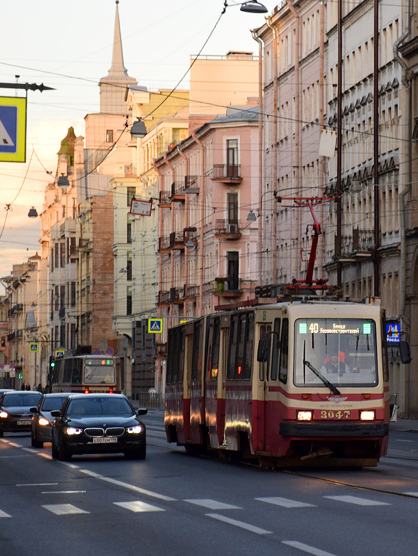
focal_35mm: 164
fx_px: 2635
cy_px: 277
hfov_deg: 9.1
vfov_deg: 12.1
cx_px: 317
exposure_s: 1/250
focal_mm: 75
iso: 400
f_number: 5.6
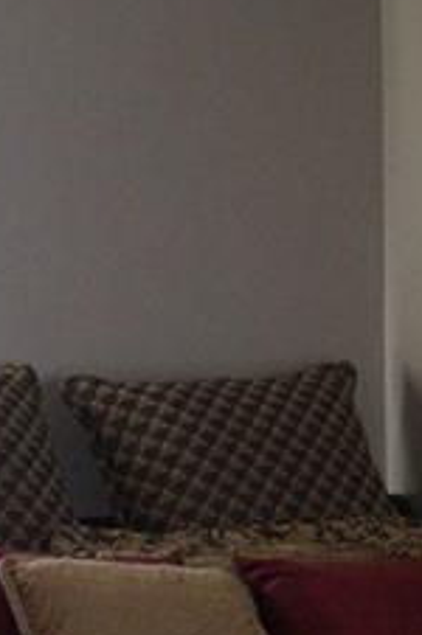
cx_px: -131
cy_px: 719
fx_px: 2698
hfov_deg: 8.8
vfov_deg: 13.2
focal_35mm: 153
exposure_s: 1/160
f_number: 4.5
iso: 3200
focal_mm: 30
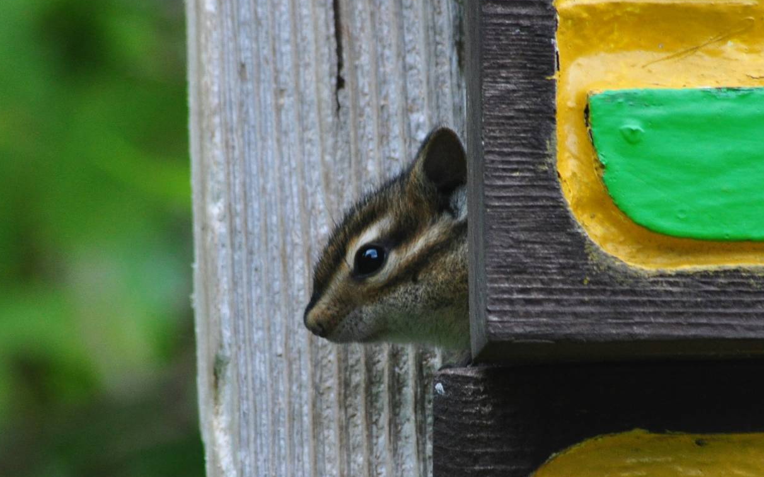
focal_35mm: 605
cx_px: 408
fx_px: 12595
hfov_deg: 3.5
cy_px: 265
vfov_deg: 2.2
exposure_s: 1/80
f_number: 8
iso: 800
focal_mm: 300
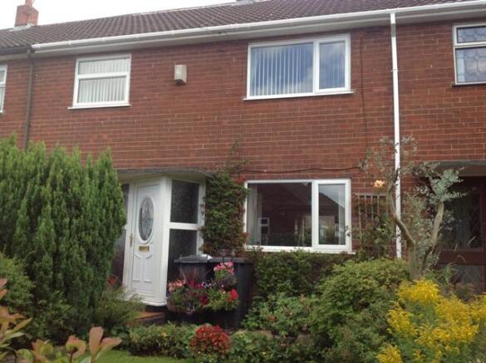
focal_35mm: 35
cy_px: 182
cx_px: 243
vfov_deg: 40.6
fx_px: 491
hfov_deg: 52.7
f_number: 2.4
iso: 50
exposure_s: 1/512
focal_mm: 4.28
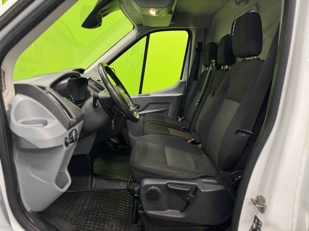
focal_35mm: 24
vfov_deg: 56.8
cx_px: 154
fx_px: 214
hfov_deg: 71.6
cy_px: 116
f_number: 1.78
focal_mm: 6.76
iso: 160
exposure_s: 1/100
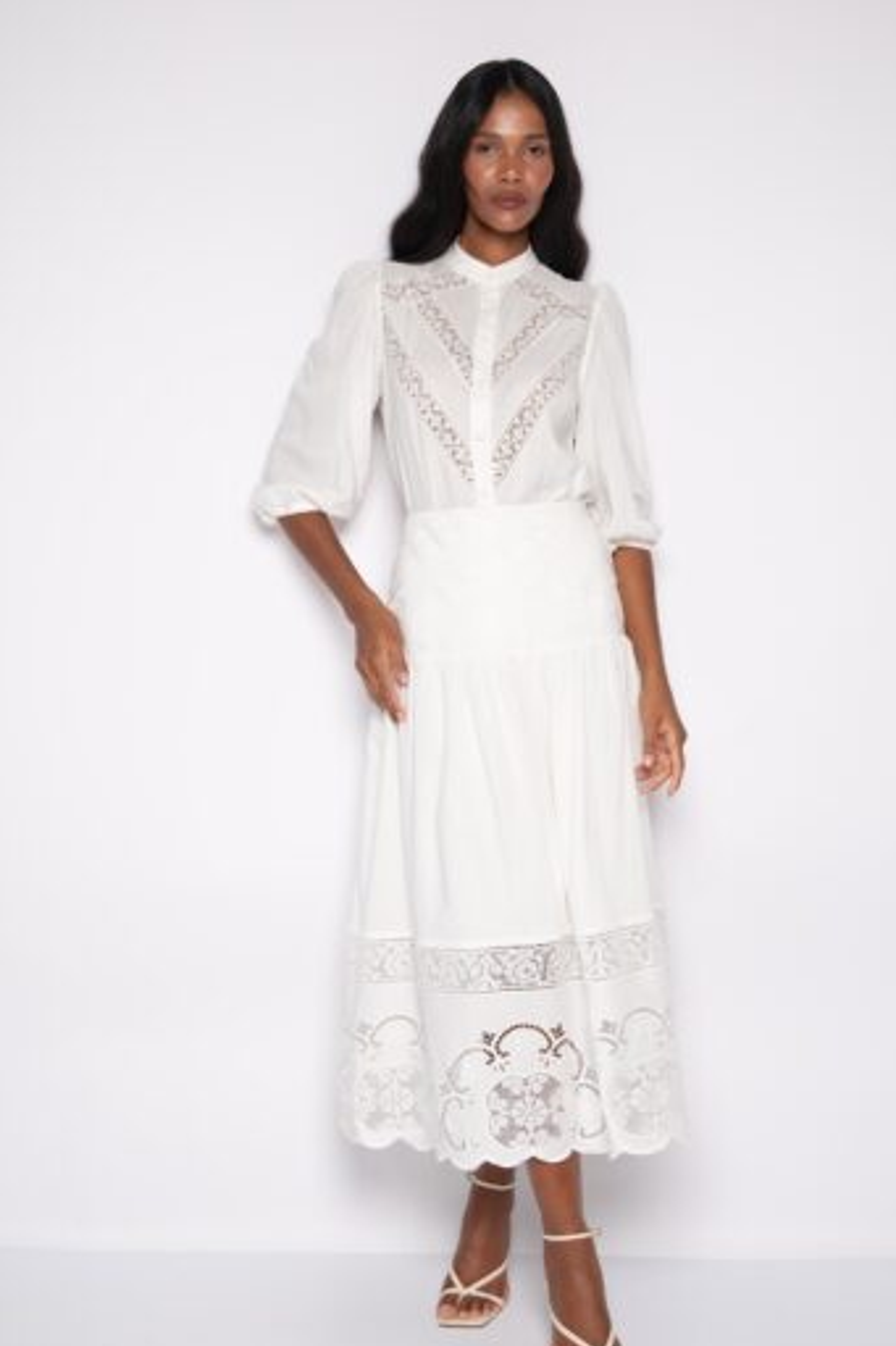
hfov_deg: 25.0
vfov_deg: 36.9
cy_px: 682
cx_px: 523
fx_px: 2017
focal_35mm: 54
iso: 200
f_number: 7.1
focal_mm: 46
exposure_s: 1/160
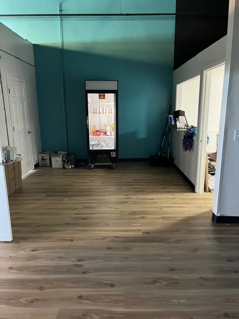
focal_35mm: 26
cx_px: 120
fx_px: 239
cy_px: 160
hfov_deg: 53.1
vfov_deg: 67.3
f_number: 1.6
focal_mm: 5.1
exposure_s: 1/30
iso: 500
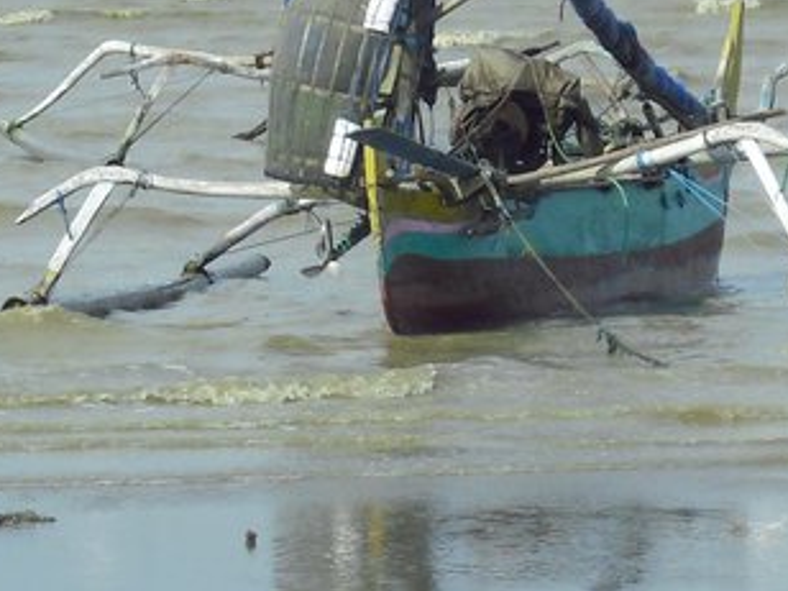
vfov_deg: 4.0
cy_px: 148
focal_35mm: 376
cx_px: 351
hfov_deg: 5.3
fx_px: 8559
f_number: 5.2
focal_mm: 18.6
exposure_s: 1/640
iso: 100
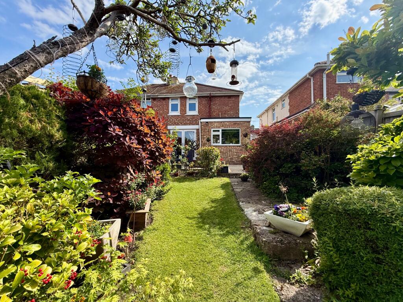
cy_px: 151
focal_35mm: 14
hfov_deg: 102.1
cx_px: 202
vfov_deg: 85.7
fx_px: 163
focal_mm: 2.22
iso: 25
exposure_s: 1/651
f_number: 2.2
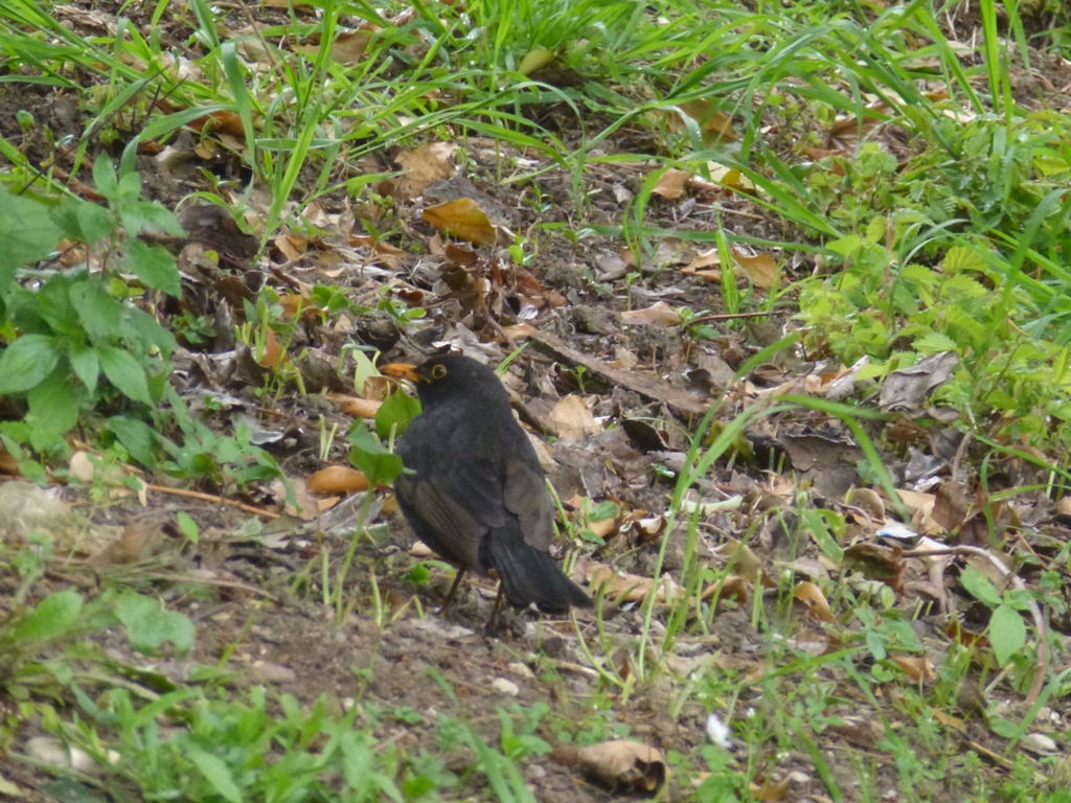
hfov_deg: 3.9
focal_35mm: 504
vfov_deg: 3.0
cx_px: 536
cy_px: 402
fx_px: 15593
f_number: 5.9
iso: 400
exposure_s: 1/50
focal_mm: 68.8
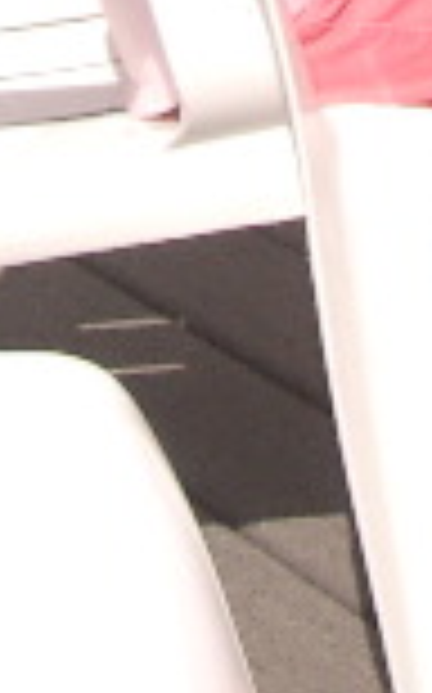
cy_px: -490
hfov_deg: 8.4
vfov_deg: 12.6
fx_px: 2906
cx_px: 464
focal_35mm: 154
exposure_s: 1/2000
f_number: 4.3
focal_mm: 5.8
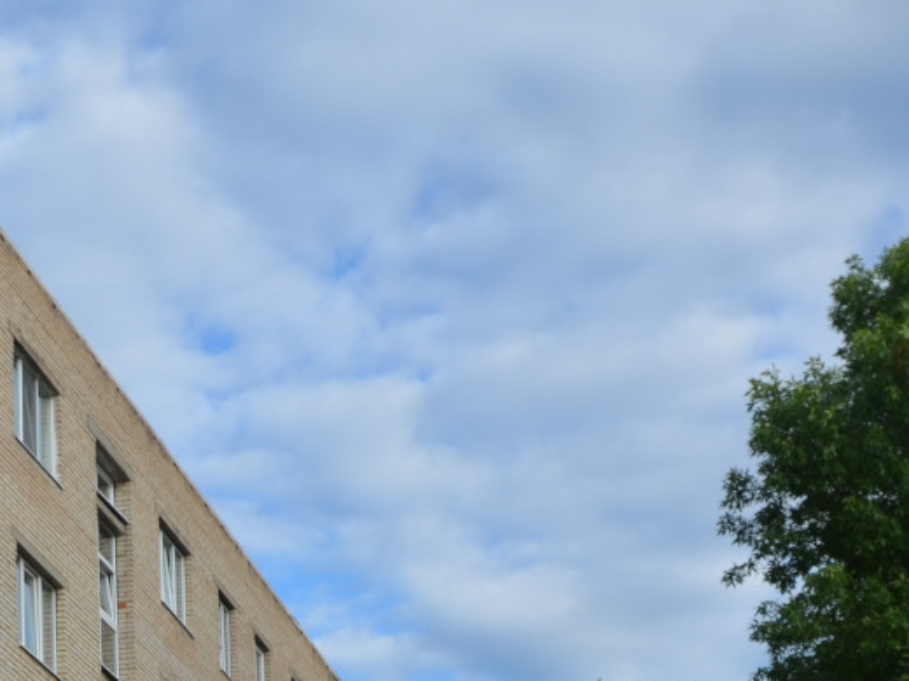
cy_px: 784
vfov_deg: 16.3
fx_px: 2295
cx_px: -187
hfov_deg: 20.9
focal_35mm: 87
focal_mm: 21
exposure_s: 1/250
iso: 140
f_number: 8
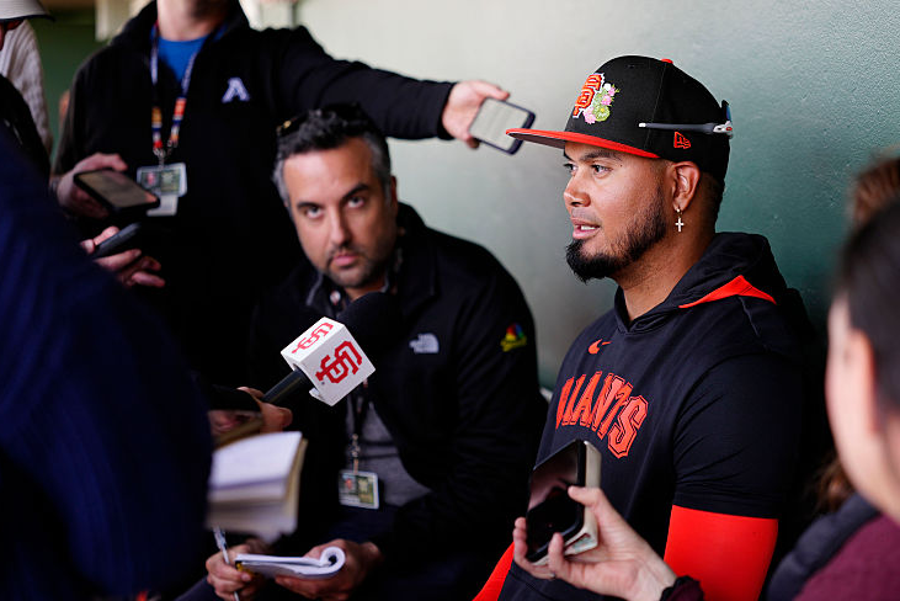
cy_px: 322
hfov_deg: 28.7
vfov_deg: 19.5
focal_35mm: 70
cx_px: 585
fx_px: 1751
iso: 320
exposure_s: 1/320
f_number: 2
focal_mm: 50
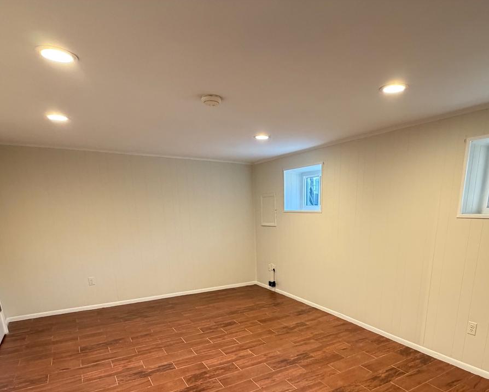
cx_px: 289
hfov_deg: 74.3
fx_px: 319
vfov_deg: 59.8
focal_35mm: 22
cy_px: 293
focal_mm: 2.22
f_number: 2.2
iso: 500
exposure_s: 1/60
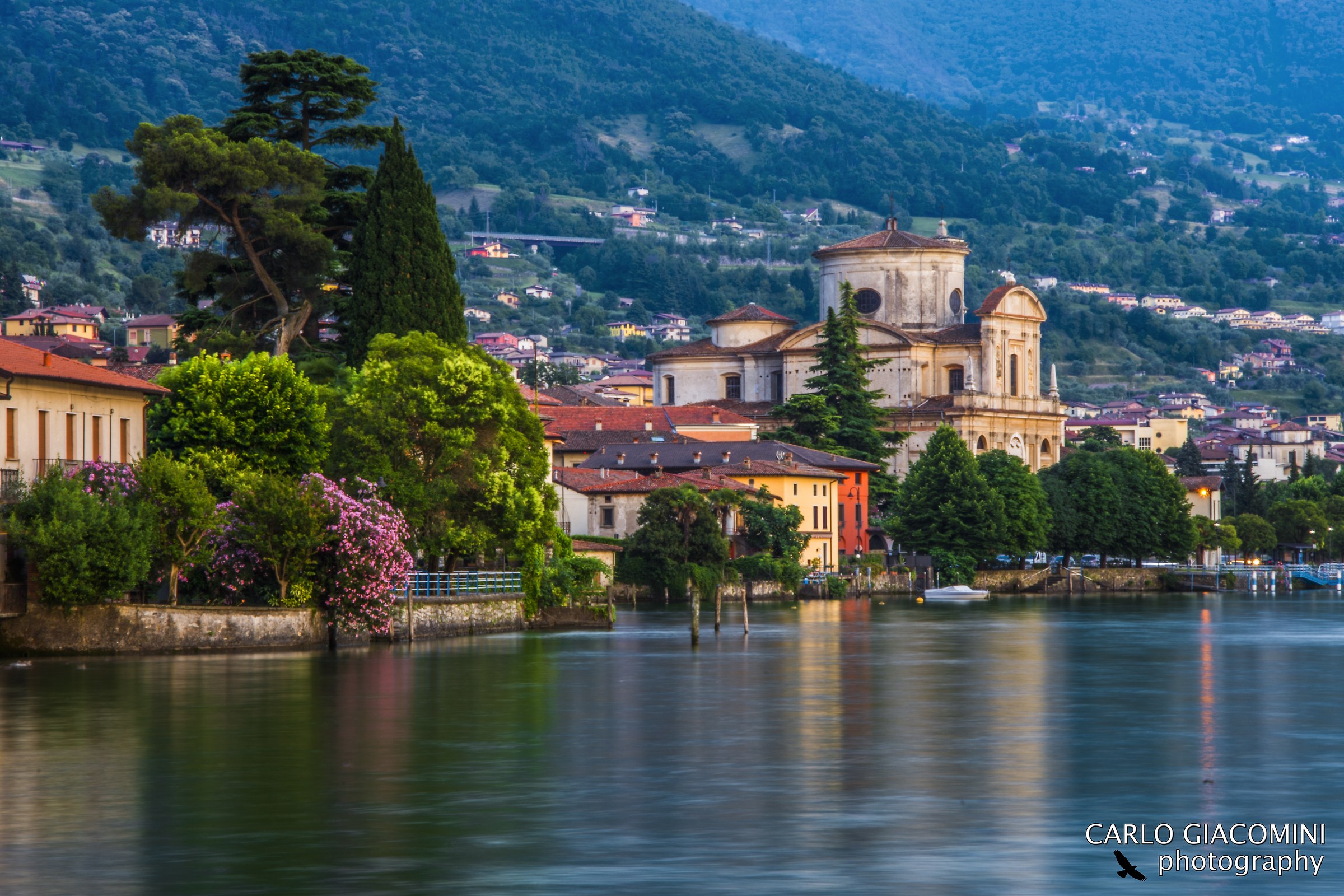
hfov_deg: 16.1
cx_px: 672
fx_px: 4760
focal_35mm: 128
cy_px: 448
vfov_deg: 10.8
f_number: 36
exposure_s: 6
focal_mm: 85
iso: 100
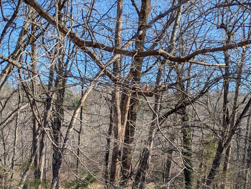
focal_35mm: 63
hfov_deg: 27.8
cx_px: -32
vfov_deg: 21.3
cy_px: 240
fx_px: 457
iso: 44
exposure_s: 1/1011
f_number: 1.85
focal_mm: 6.81
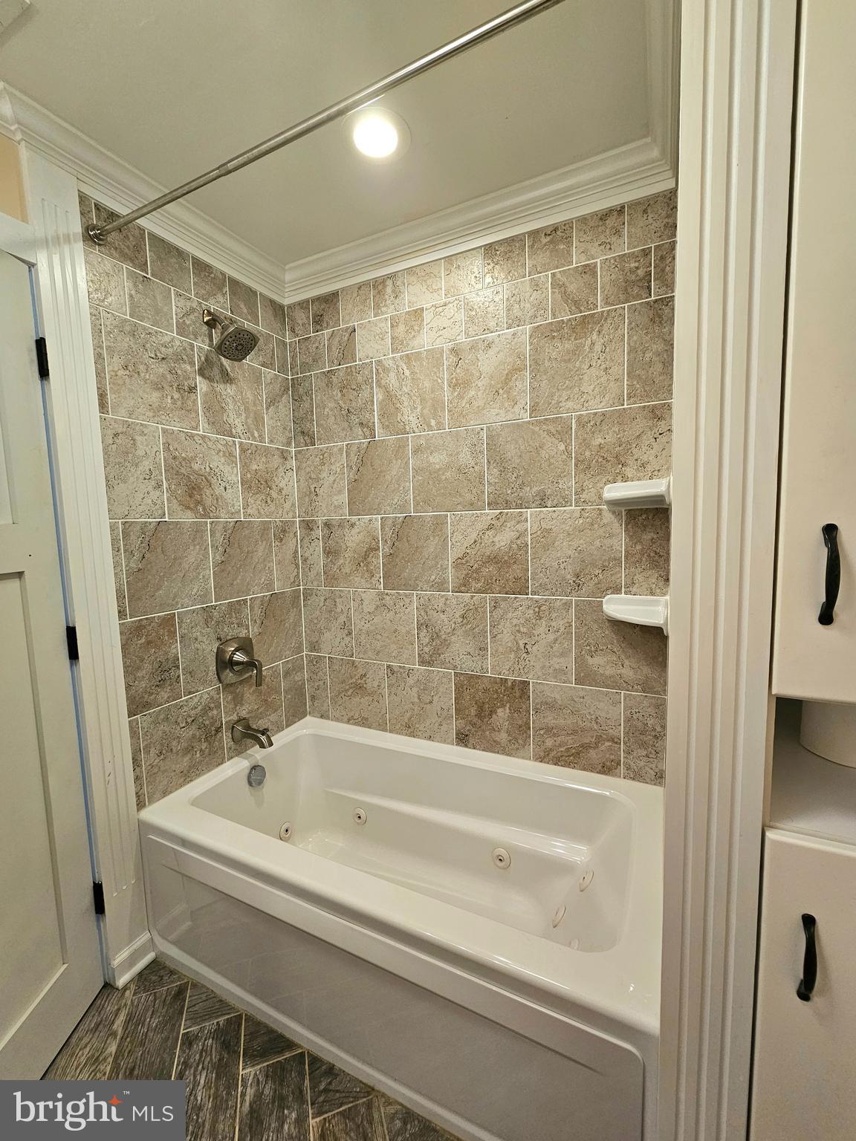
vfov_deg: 106.2
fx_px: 429
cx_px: 428
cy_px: 570
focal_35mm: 13
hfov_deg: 89.9
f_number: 2.2
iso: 125
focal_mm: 2.2
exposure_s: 1/60.2
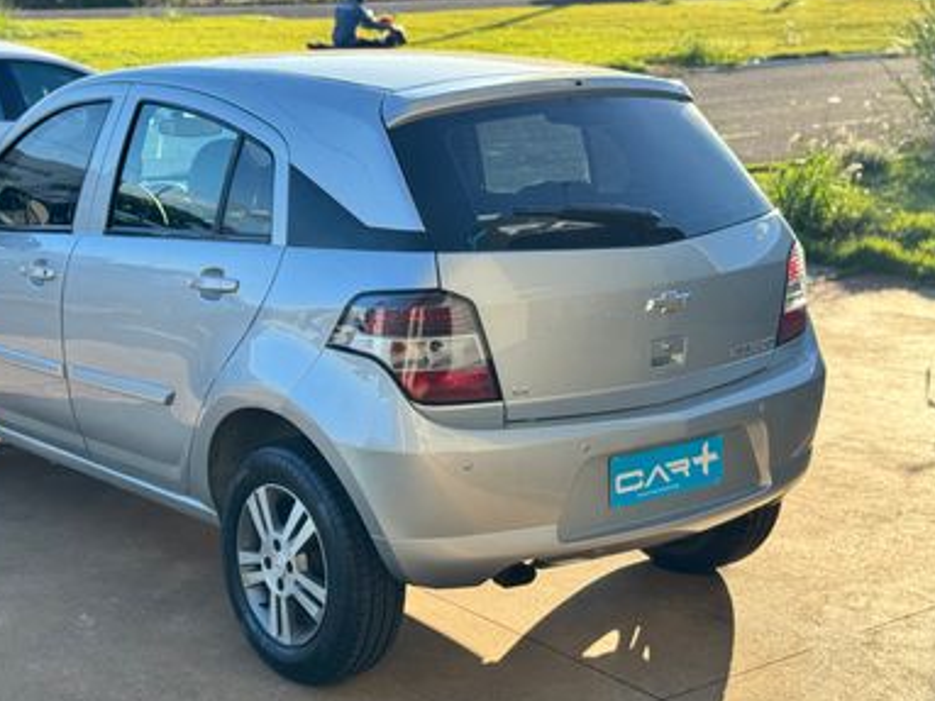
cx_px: 383
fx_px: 1593
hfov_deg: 32.6
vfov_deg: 24.8
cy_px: 361
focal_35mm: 59
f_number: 1.78
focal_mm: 6.76
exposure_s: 1/888
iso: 64
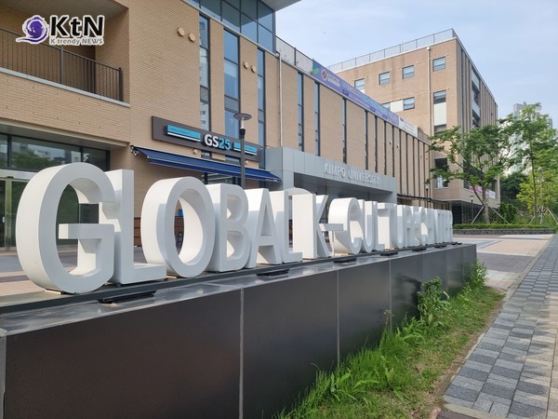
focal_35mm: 24
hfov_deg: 71.6
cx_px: 279
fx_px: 387
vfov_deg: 56.8
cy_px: 210
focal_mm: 6.7
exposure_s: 1/470
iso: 50
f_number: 1.8
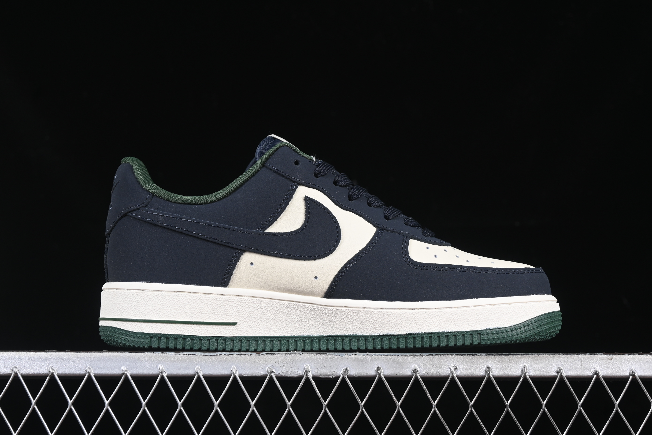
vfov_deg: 18.2
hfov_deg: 27.0
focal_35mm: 75
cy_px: 218
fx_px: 1358
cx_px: 326
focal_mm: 50
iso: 160
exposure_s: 1/60
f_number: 7.1
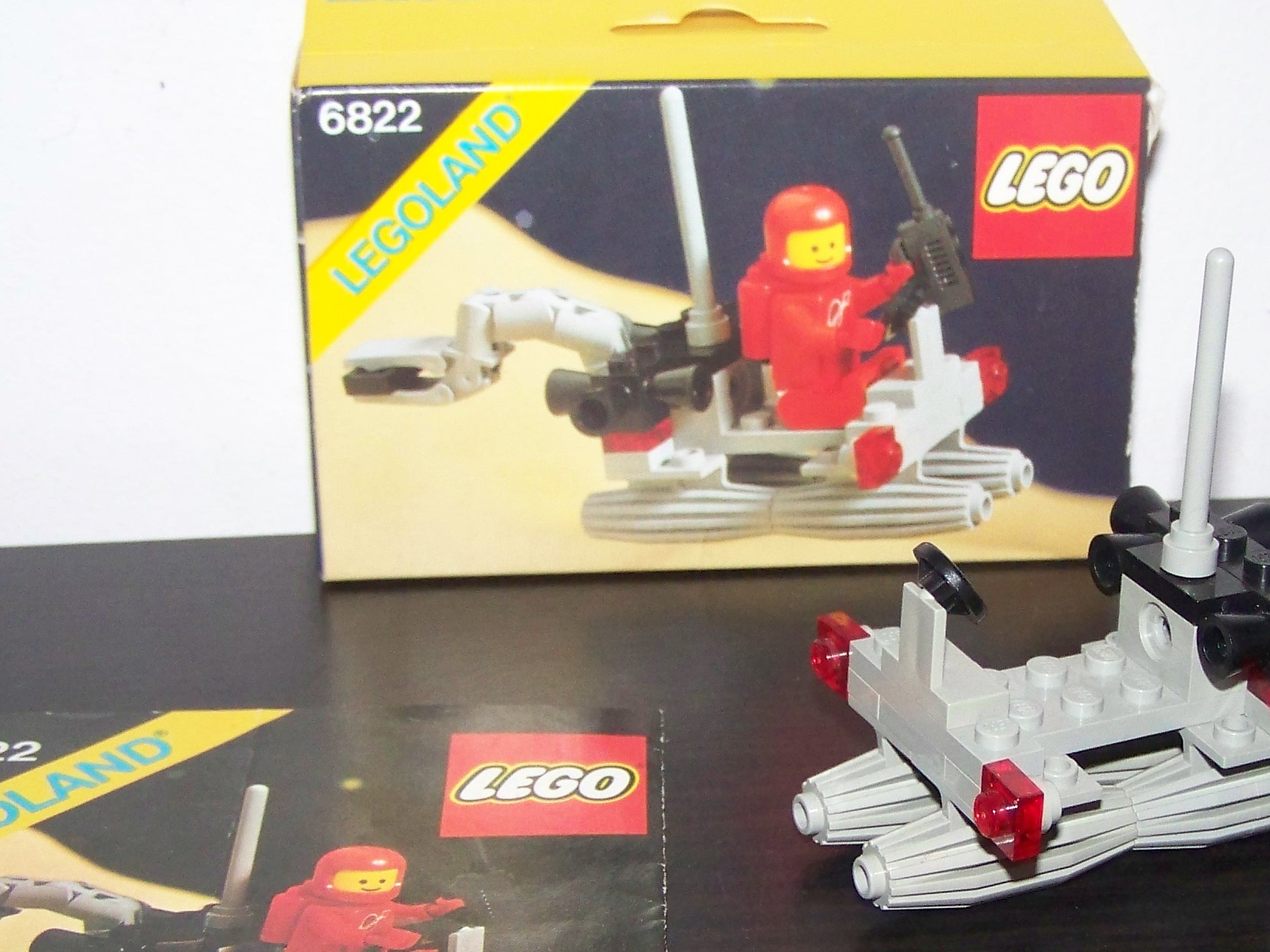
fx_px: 2605
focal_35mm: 71
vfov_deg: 20.6
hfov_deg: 27.2
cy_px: 666
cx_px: 869
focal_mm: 6.3
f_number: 2.8
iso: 200
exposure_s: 1/30
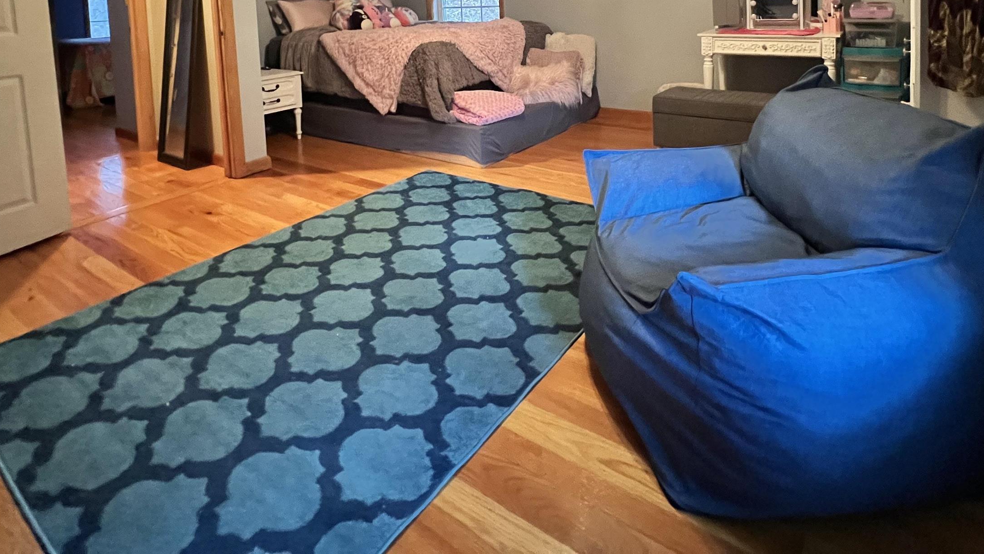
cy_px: 33
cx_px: 515
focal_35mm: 20
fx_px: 522
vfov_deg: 48.6
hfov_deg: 86.6
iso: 1000
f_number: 1.8
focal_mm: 1.57
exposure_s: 1/40
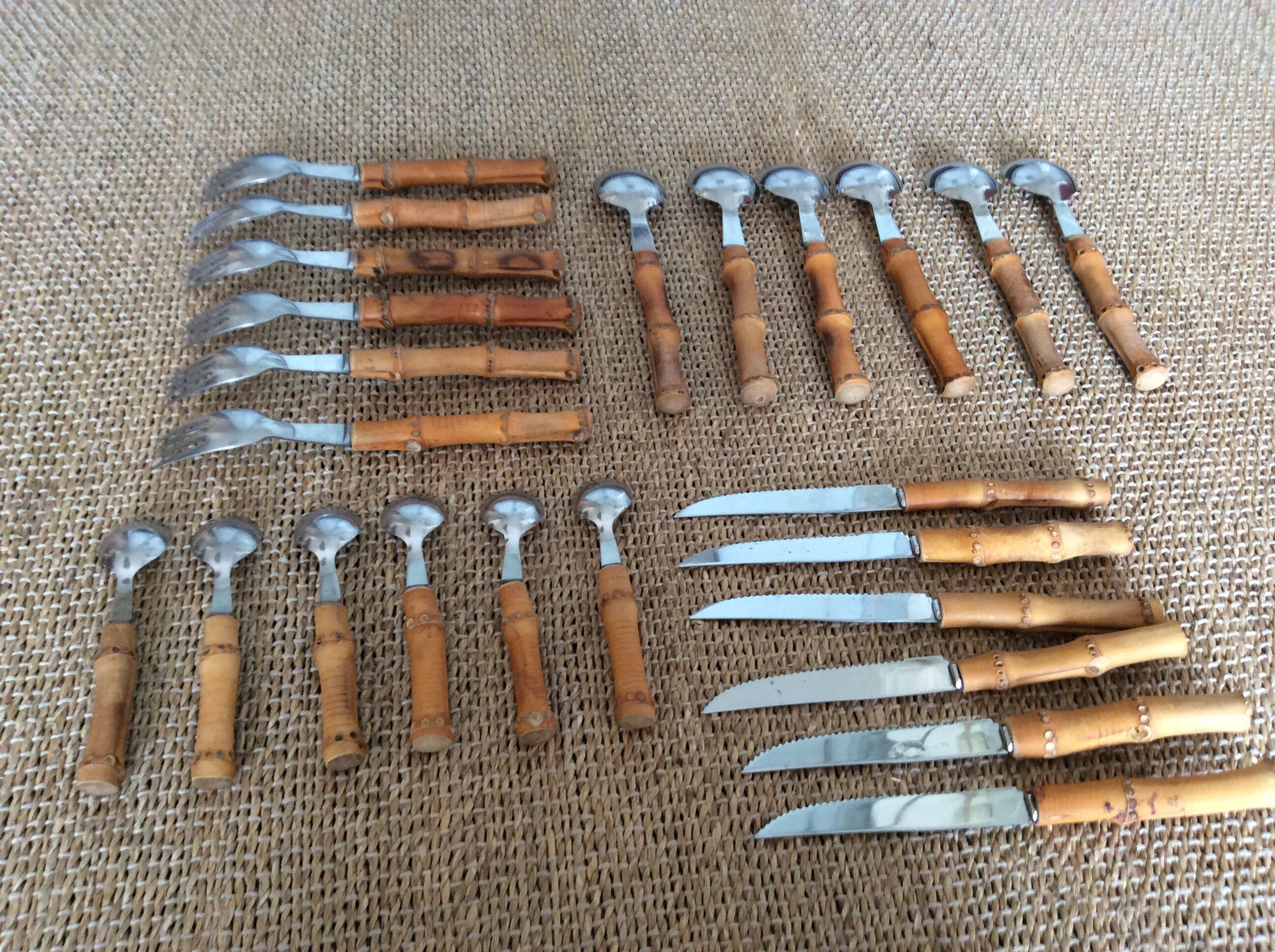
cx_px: 638
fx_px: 1177
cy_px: 476
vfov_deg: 44.1
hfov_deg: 56.9
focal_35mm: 32
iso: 100
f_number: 2.4
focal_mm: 3.3
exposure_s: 1/25
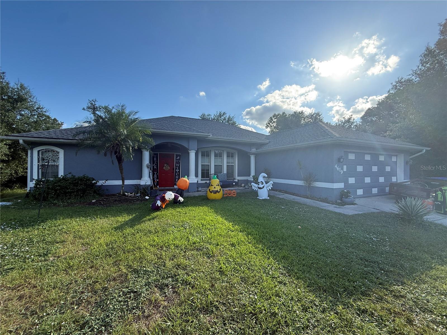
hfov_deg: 102.1
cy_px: 168
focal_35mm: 14
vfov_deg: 85.7
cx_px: 224
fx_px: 181
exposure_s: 1/809
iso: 64
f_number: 2.2
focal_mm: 2.22
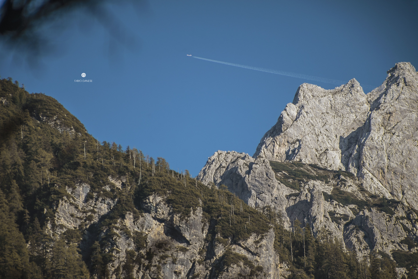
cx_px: 209
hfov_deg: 6.9
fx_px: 3483
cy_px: 140
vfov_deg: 4.6
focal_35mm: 300
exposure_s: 1/800
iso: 64
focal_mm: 300
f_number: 5.6
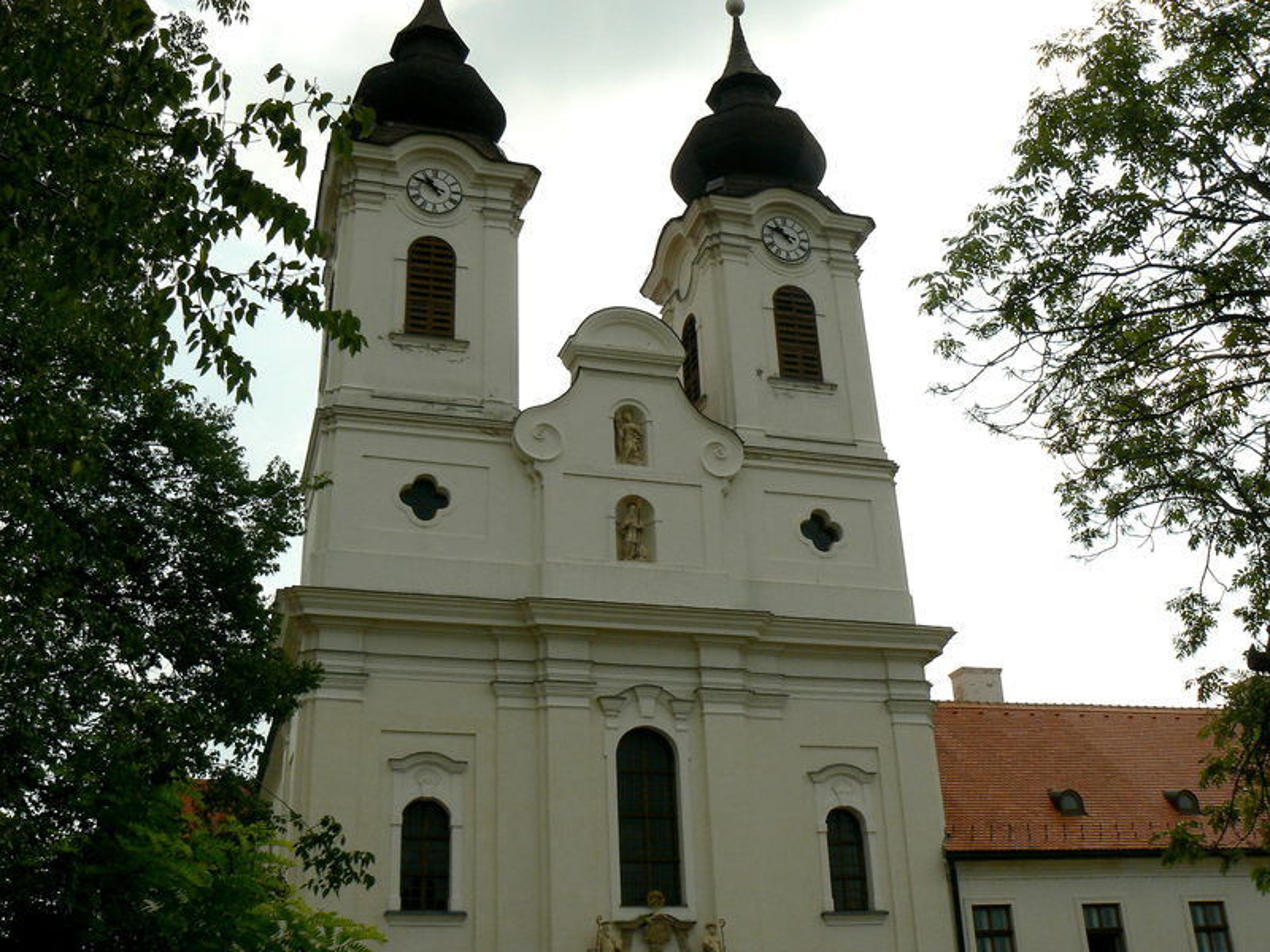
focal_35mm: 36
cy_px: 476
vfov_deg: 39.7
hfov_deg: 51.4
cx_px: 635
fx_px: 1321
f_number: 8
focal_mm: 6
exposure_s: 1/800
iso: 80
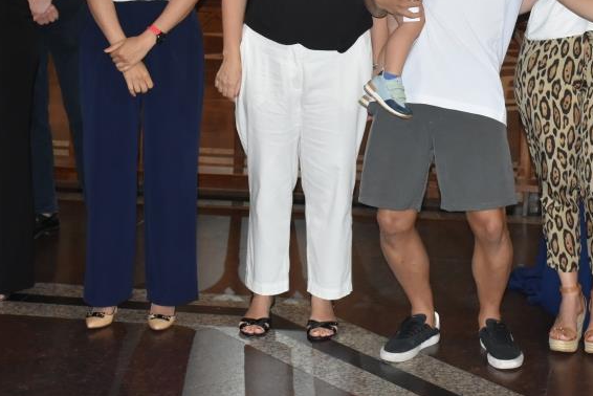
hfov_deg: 21.2
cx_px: 480
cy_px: 43
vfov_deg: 14.3
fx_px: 1564
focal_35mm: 95
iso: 1600
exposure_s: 1/60
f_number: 5.6
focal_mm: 35
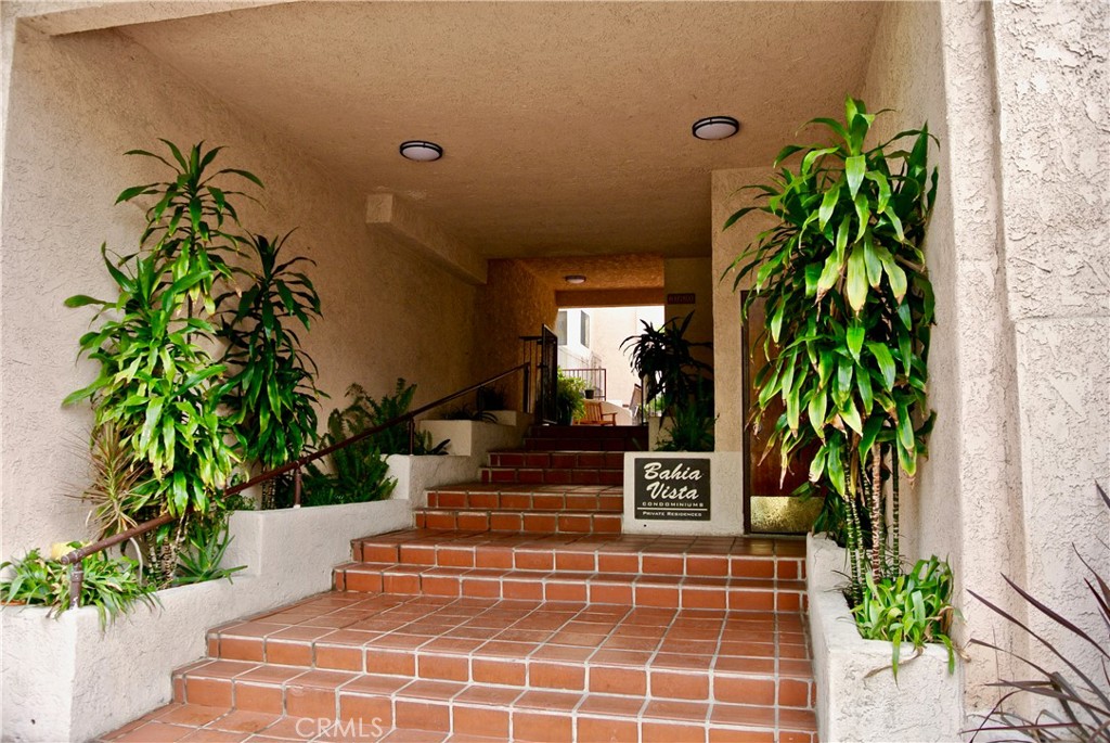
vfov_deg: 48.0
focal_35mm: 27
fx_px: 833
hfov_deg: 67.3
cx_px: 555
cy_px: 372
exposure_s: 1/60
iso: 100
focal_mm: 10
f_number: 4.5
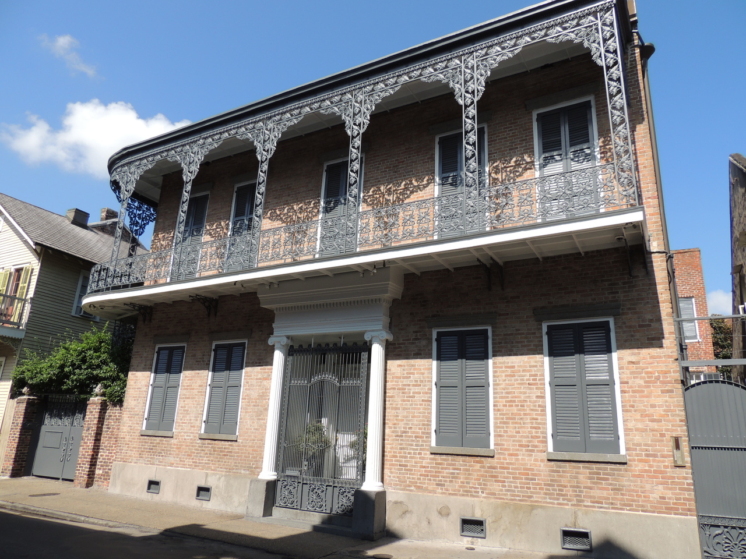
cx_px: 373
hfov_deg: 71.6
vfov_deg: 56.8
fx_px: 517
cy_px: 280
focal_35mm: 24
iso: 100
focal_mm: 4.3
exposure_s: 1/1000
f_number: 3
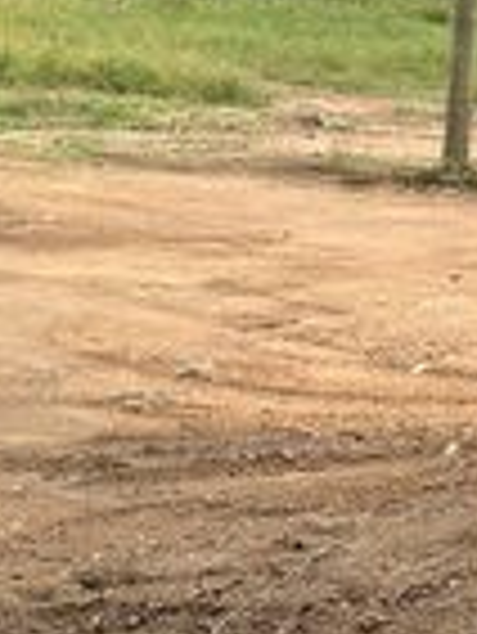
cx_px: -572
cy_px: 209
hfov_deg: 13.8
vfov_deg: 22.9
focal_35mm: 85
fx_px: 1559
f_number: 1.78
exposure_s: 1/918
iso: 80
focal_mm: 6.86
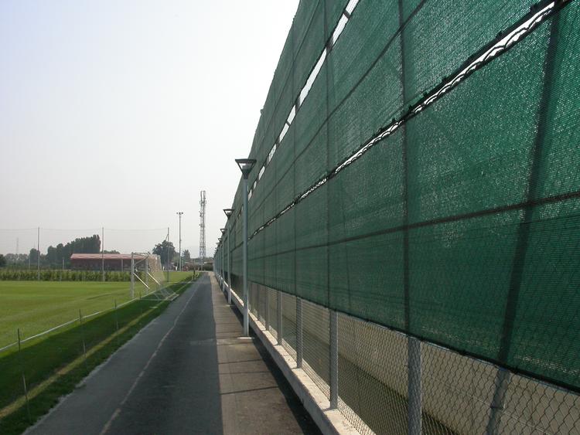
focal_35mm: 38
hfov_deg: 49.0
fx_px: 637
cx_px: 290
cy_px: 218
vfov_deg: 37.7
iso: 100
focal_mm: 7.85
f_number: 7.5
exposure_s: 1/406
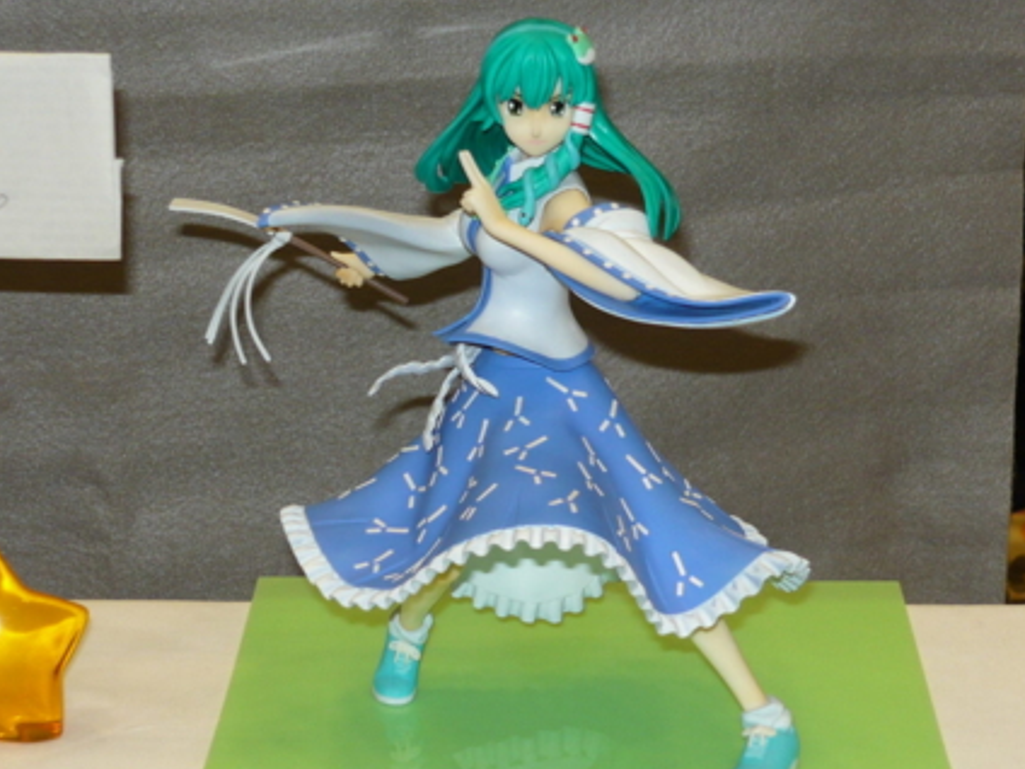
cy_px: 372
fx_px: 2547
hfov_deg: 22.8
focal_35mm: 86
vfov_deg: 17.2
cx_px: 527
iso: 100
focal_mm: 8.4
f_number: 3.2
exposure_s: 1/40
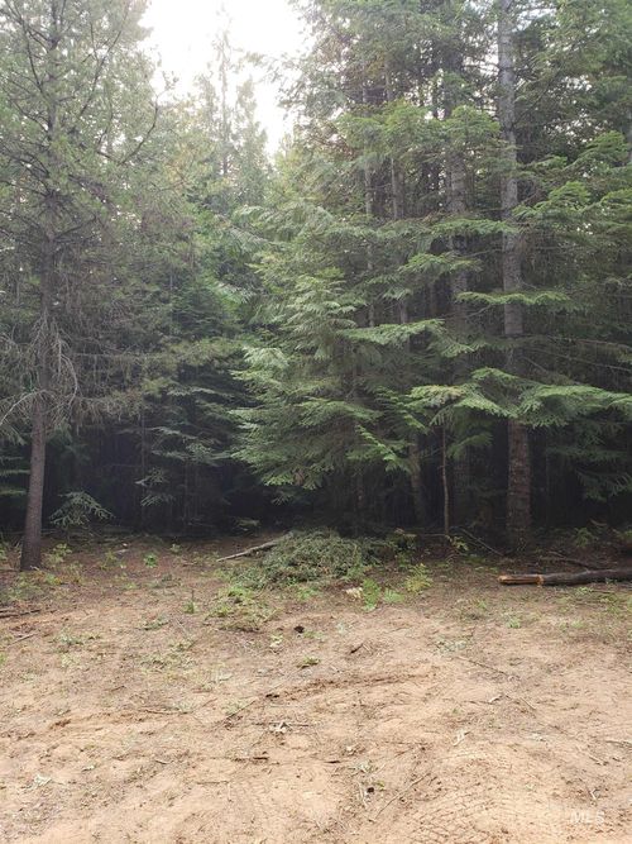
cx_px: 316
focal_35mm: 26
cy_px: 422
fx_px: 633
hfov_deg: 53.0
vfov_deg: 67.3
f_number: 2.4
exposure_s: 1/120
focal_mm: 4.3
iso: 64
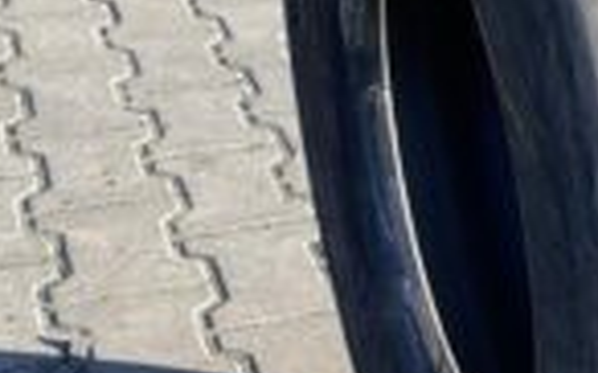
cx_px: 791
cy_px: 182
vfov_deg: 16.1
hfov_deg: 22.6
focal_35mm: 81
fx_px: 1319
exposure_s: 1/685
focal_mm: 4.25
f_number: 1.8
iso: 32
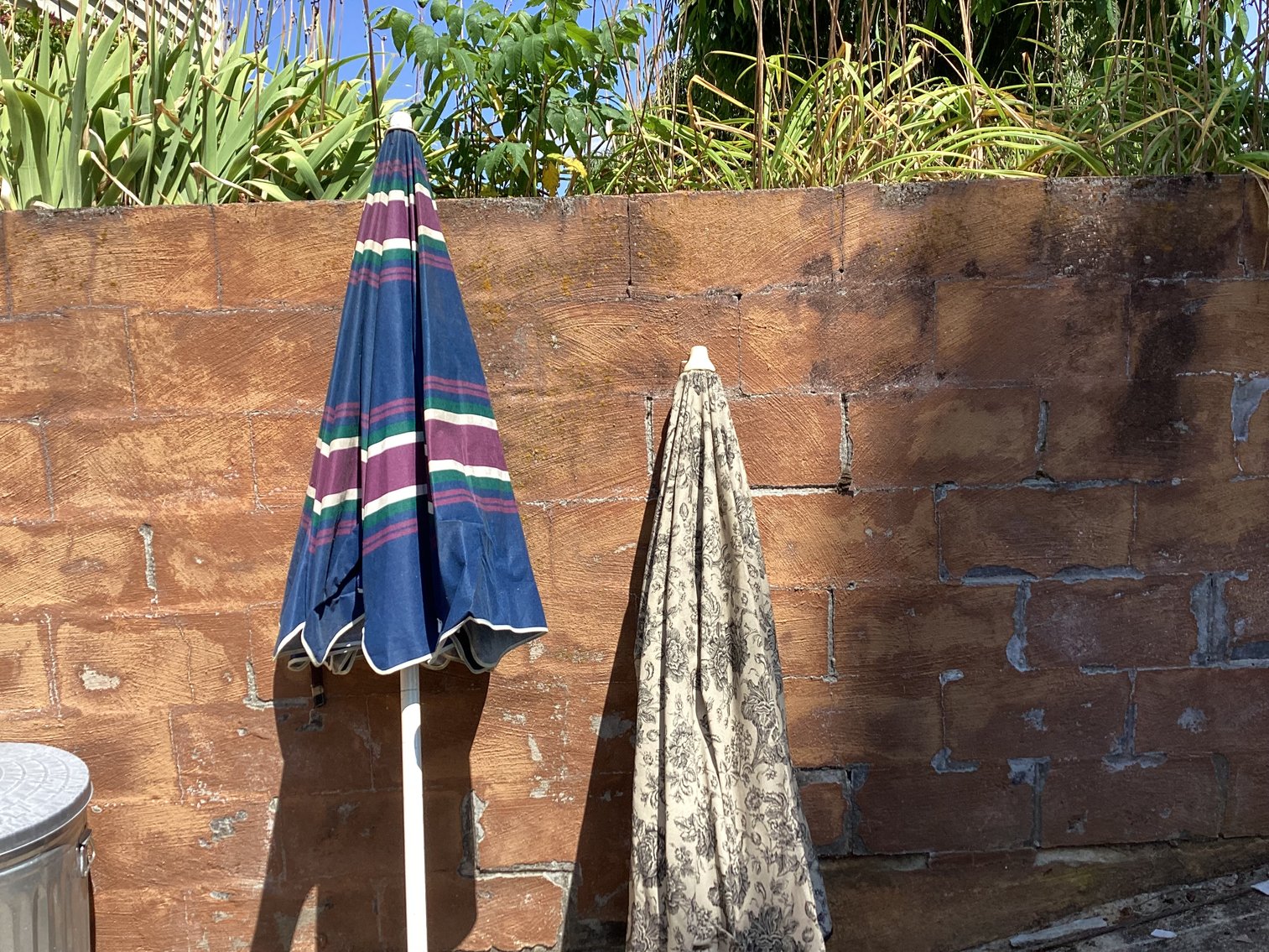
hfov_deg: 58.3
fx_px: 1137
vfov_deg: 45.4
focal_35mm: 31
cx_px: 634
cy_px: 476
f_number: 2.4
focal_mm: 3.3
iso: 25
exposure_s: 1/684
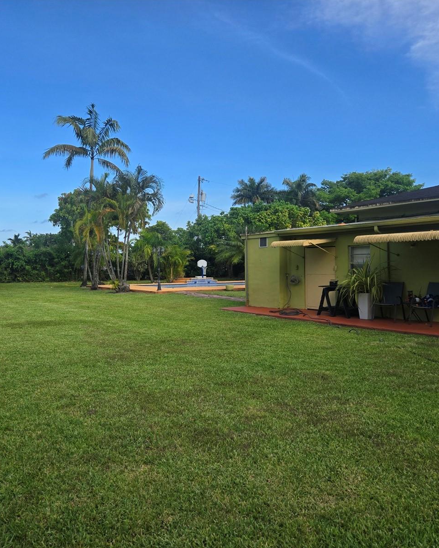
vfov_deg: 58.8
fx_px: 487
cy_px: 274
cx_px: 182
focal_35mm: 30
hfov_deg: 48.3
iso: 64
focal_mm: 5.4
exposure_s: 1/2921
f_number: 1.8
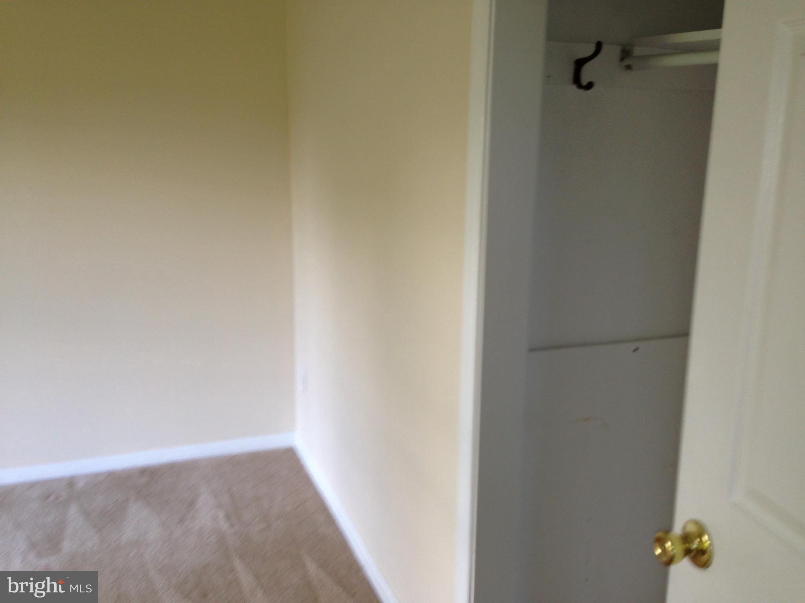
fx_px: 767
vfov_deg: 42.9
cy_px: 302
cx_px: 402
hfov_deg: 55.4
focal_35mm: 33
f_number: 2.4
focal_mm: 4.13
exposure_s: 1/30
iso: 50
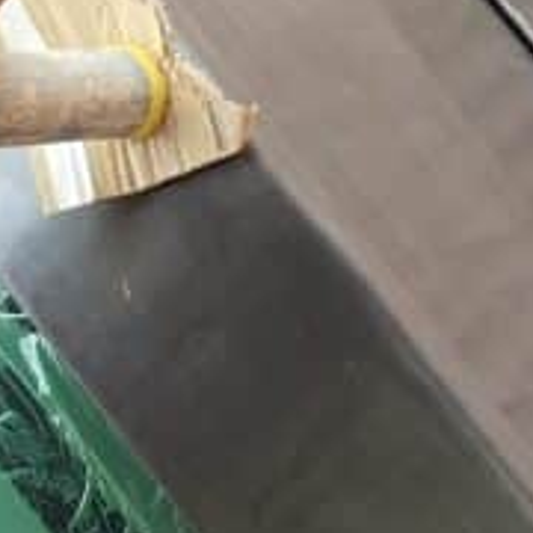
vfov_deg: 12.7
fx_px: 2282
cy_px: 788
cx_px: 367
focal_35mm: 131
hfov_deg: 13.3
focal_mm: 4.25
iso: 32
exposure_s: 1/122
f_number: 1.8
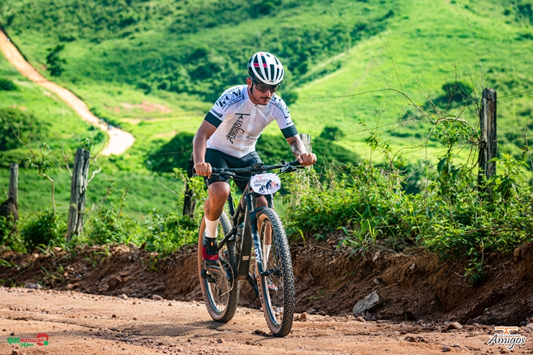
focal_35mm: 105
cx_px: 266
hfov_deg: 19.5
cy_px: 178
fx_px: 1554
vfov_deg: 13.0
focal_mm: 70
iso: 320
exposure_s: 1/800
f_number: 3.2
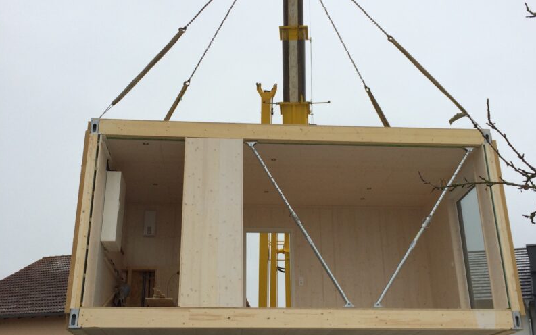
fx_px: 453
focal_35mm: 31
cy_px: 191
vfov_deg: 40.5
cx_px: 268
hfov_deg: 61.2
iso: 32
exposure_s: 1/247
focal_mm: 4.15
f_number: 2.2
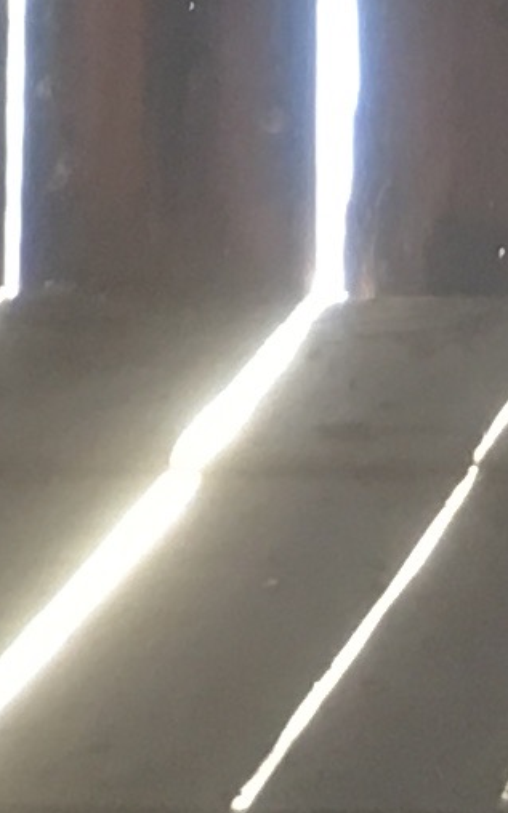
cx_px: 768
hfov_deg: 5.3
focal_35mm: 244
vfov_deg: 8.0
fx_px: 5411
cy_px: -1101
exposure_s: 1/30
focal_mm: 4.15
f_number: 2.2
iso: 80
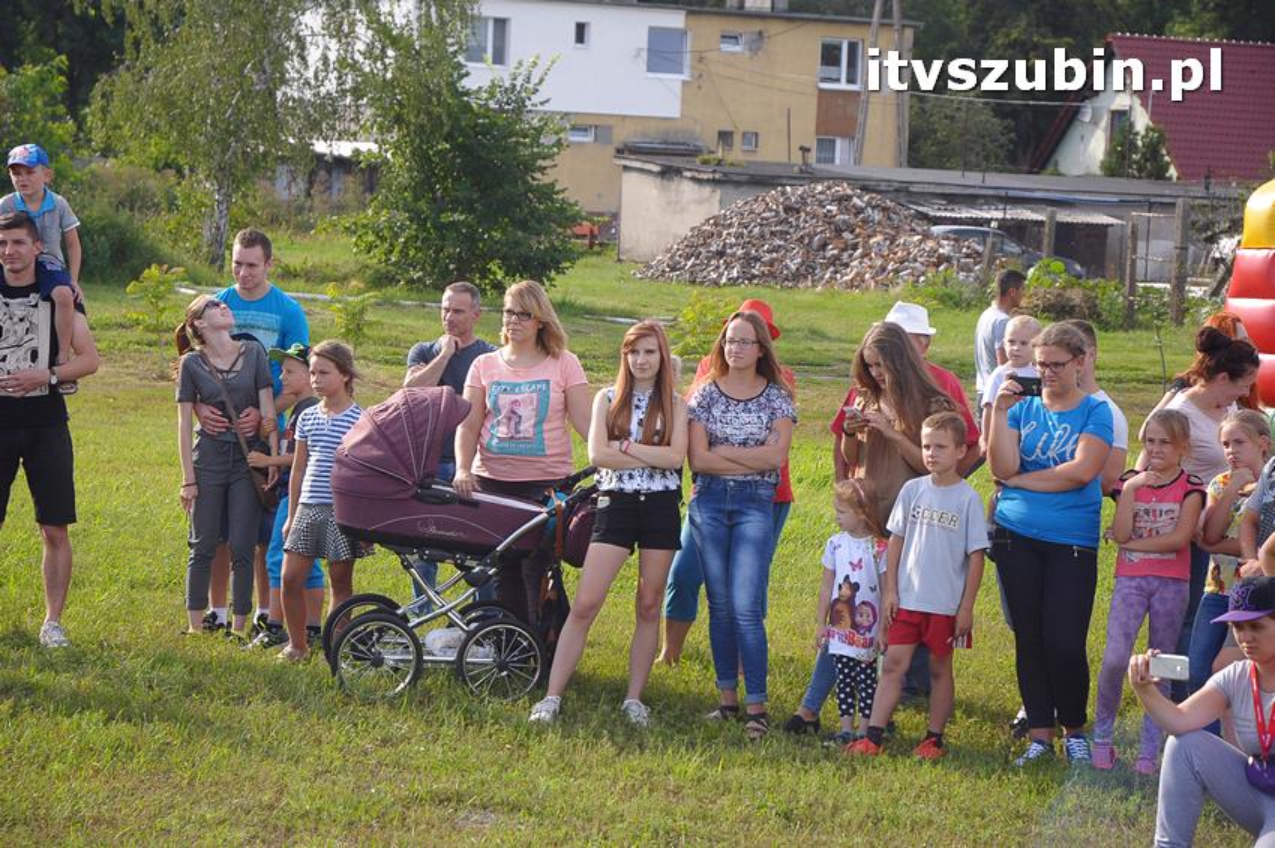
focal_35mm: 105
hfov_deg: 19.5
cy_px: 424
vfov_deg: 13.0
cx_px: 638
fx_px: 3715
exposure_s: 1/640
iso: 400
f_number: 6.3
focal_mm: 70
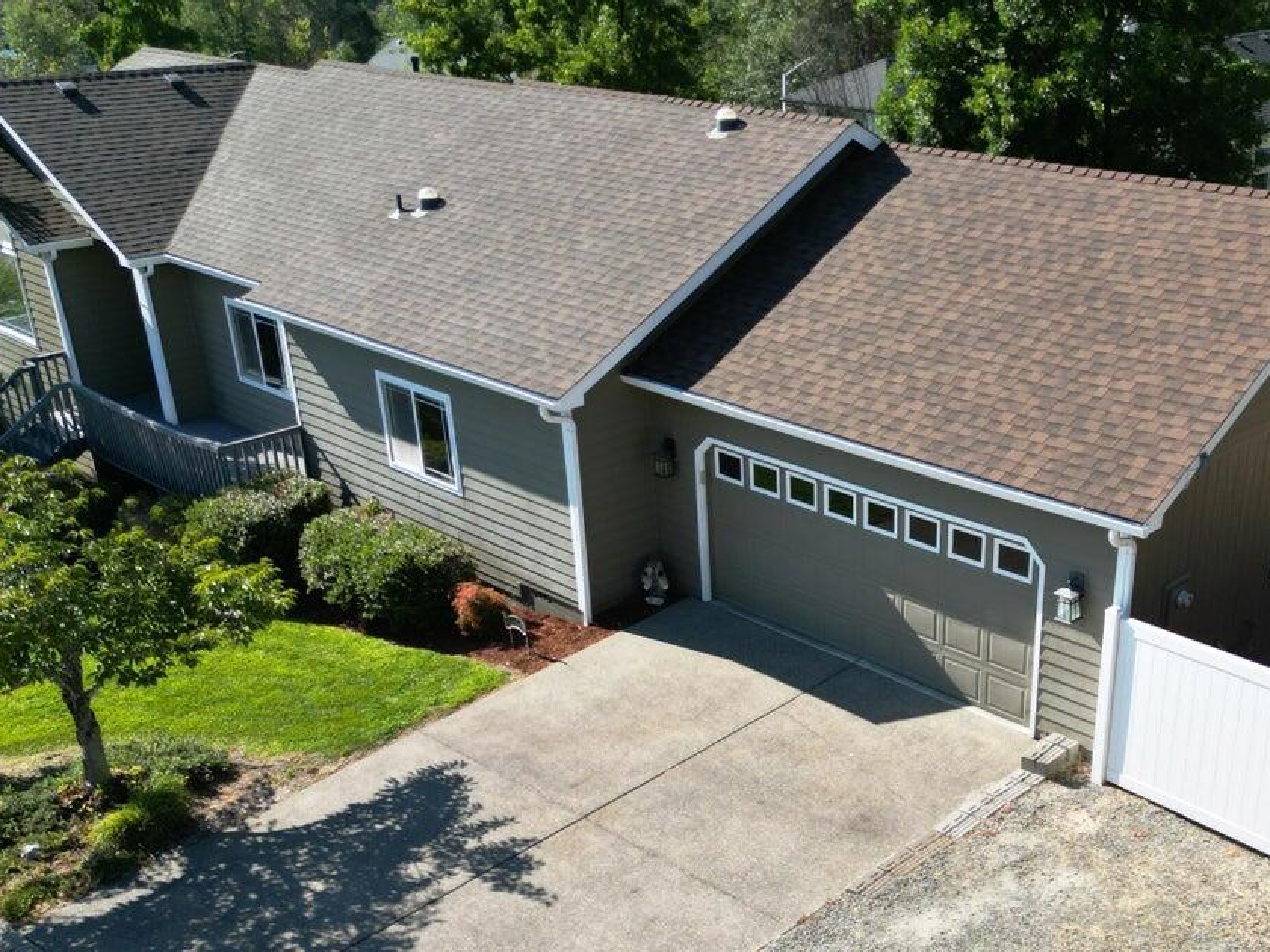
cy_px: 626
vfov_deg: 36.5
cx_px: 866
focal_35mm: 39
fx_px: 1431
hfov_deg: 47.0
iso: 140
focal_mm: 6.72
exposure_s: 1/2000
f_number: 1.7
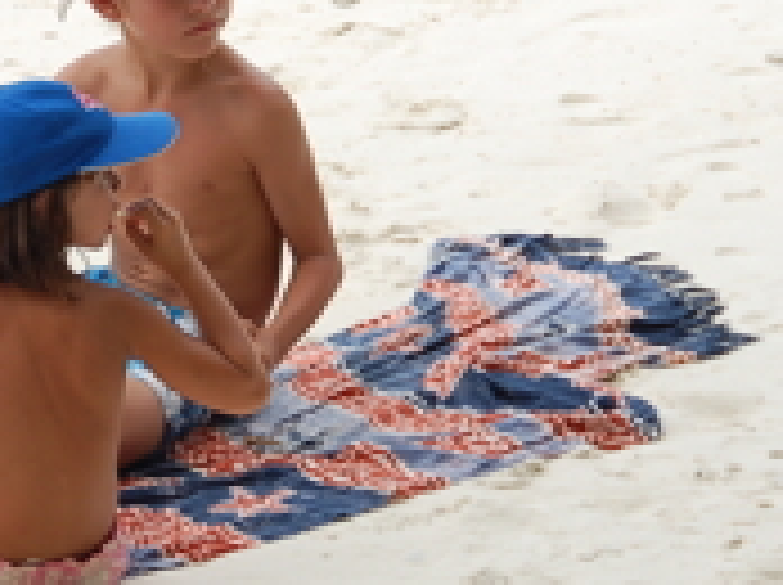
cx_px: 4
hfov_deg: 5.4
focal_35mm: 365
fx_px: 8245
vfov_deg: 4.1
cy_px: 162
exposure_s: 1/500
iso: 200
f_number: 5.6
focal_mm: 80
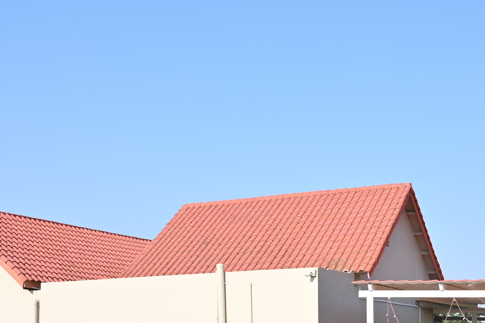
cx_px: 256
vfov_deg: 20.6
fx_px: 875
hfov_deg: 31.0
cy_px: 273
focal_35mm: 65
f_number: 4
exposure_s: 1/640
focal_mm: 24
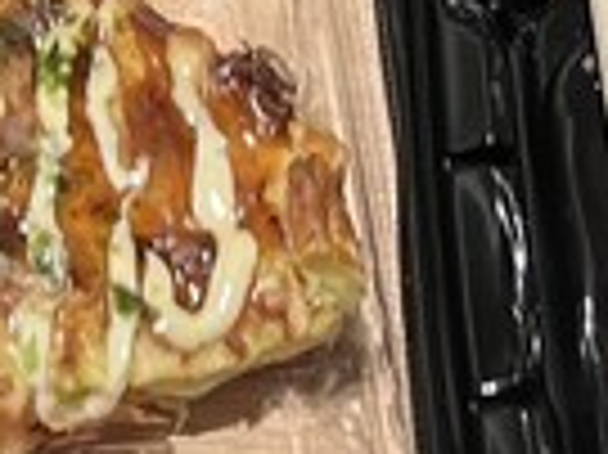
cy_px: -452
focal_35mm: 173
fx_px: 3036
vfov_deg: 8.2
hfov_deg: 11.4
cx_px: 329
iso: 160
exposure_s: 1/50
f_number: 1.6
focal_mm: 5.1
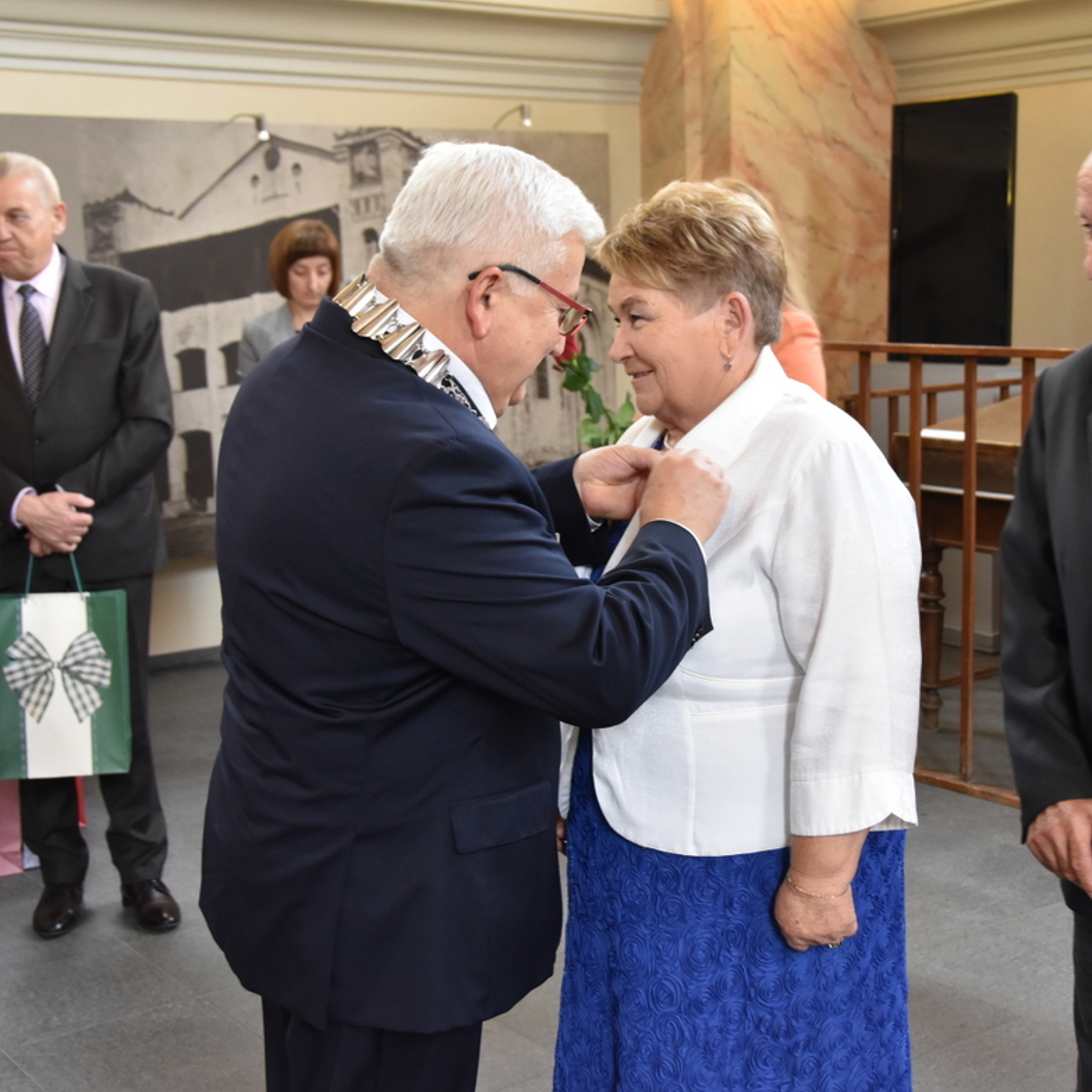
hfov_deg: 32.2
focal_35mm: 53
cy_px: 554
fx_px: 1879
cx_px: 715
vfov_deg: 32.4
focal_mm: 27
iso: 1400
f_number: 4
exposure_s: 1/40
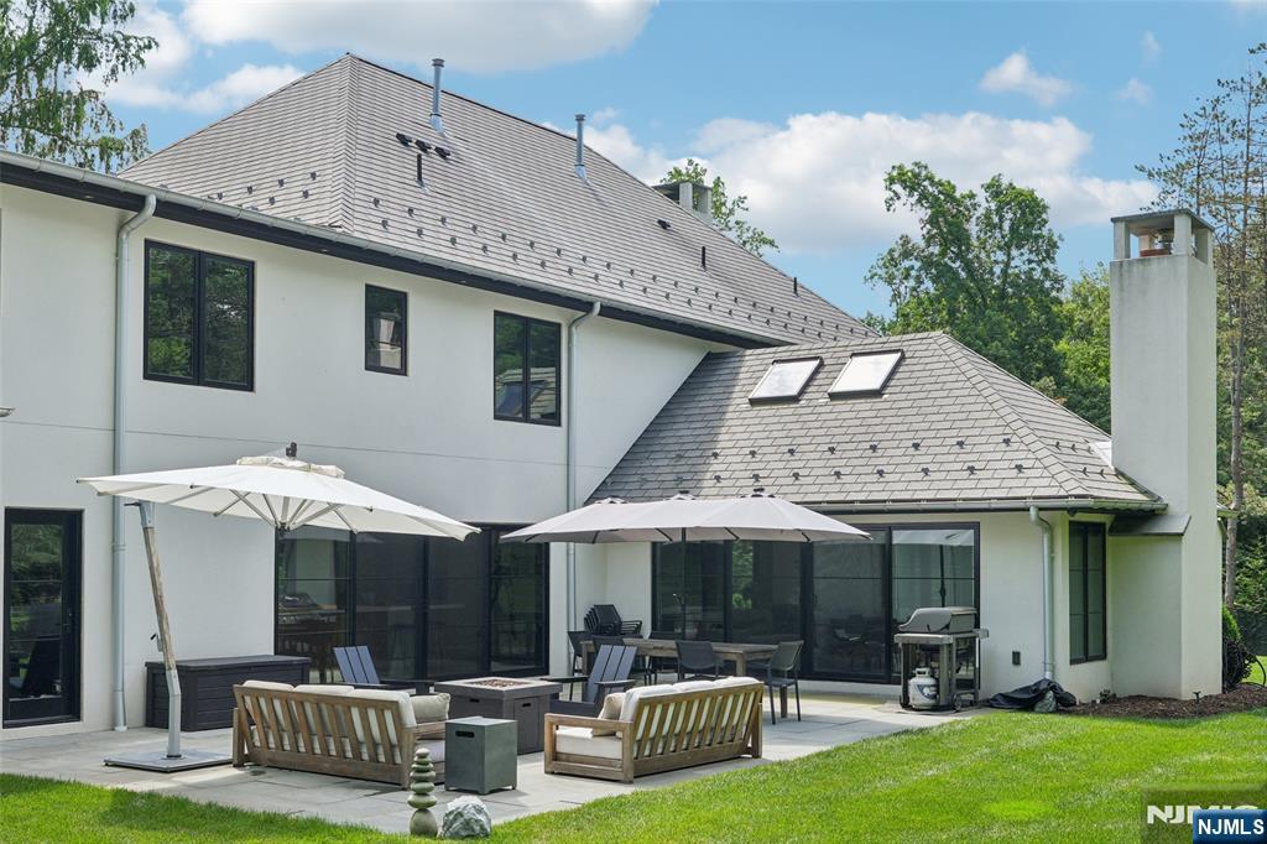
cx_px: 634
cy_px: 422
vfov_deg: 31.9
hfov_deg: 46.4
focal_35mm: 42
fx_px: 1478
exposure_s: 1/125
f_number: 9
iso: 100
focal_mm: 28
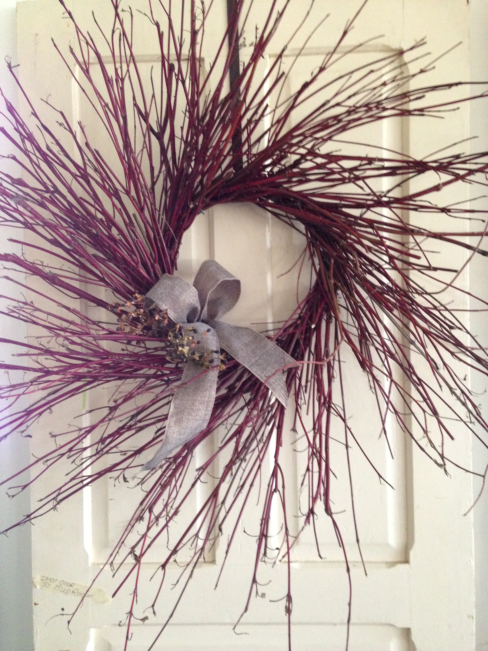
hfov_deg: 42.9
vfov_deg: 55.4
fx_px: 620
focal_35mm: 33
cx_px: 244
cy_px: 326
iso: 400
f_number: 2.4
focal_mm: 4.12
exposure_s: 1/15
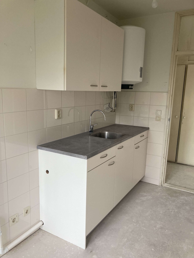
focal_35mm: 28
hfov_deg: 49.7
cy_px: 129
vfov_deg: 63.4
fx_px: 209
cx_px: 97
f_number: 1.8
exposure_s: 1/121
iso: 80
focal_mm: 3.99
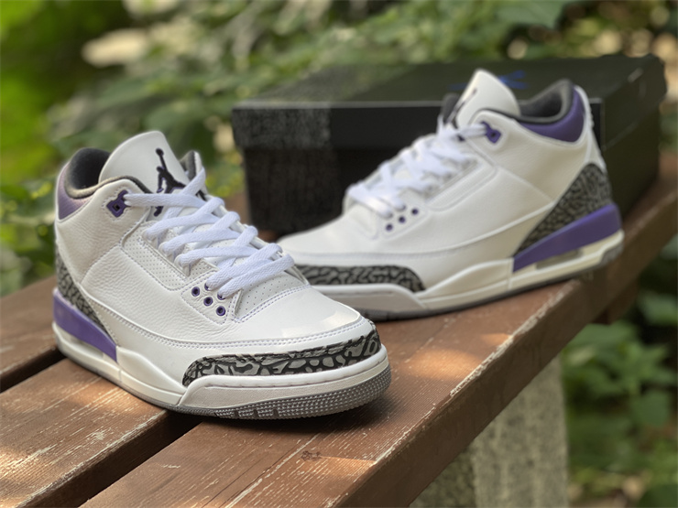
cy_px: 254
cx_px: 339
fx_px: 1254
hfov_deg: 30.3
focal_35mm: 64
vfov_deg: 22.9
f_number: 2.2
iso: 40
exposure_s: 1/121
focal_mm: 7.5
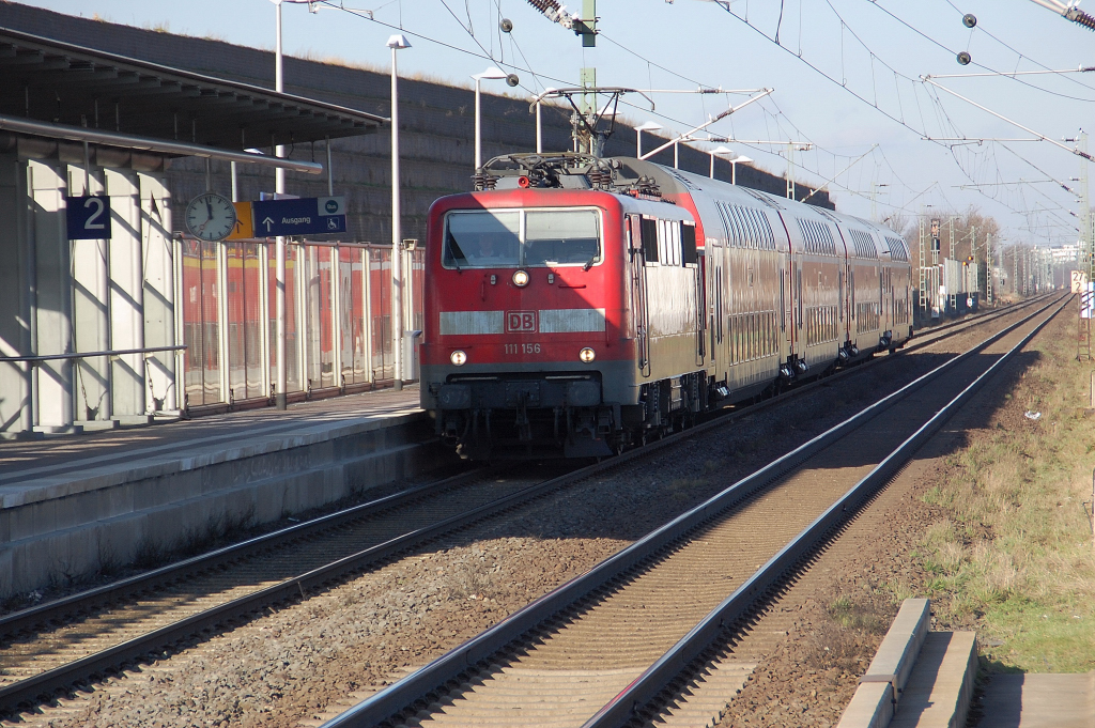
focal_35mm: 180
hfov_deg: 11.4
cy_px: 364
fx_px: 5470
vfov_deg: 7.6
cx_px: 548
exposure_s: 1/800
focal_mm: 120
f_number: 6
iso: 400
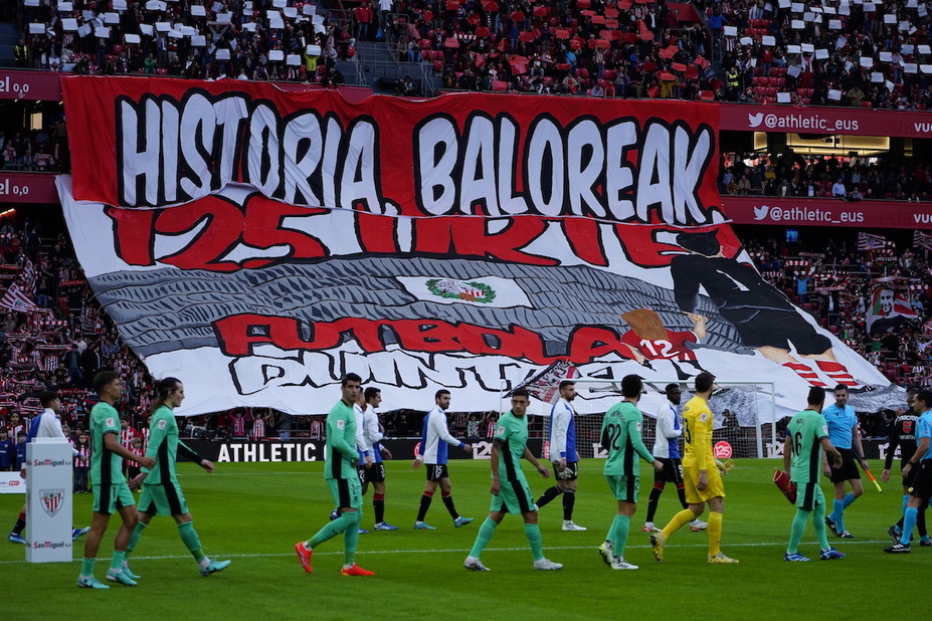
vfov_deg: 13.6
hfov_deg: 20.2
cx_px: 470
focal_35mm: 101
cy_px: 309
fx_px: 2615
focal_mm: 100
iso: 800
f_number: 4.5
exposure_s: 1/500
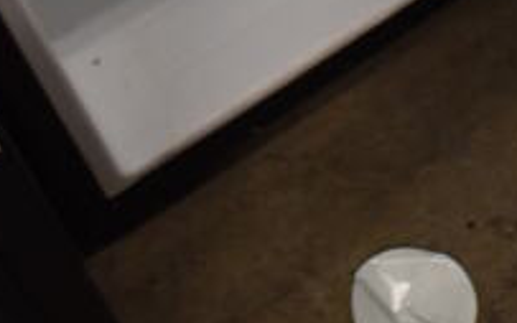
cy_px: -459
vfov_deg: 9.4
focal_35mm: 124
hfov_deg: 16.5
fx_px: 1748
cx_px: 514
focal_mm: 18
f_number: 3.5
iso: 900
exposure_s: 1/125
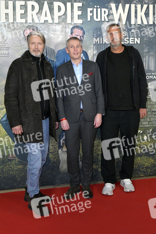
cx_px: 78
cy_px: 117
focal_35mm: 38
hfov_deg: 35.0
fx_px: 247
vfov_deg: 50.7
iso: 1600
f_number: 6.3
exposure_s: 1/250
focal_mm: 38
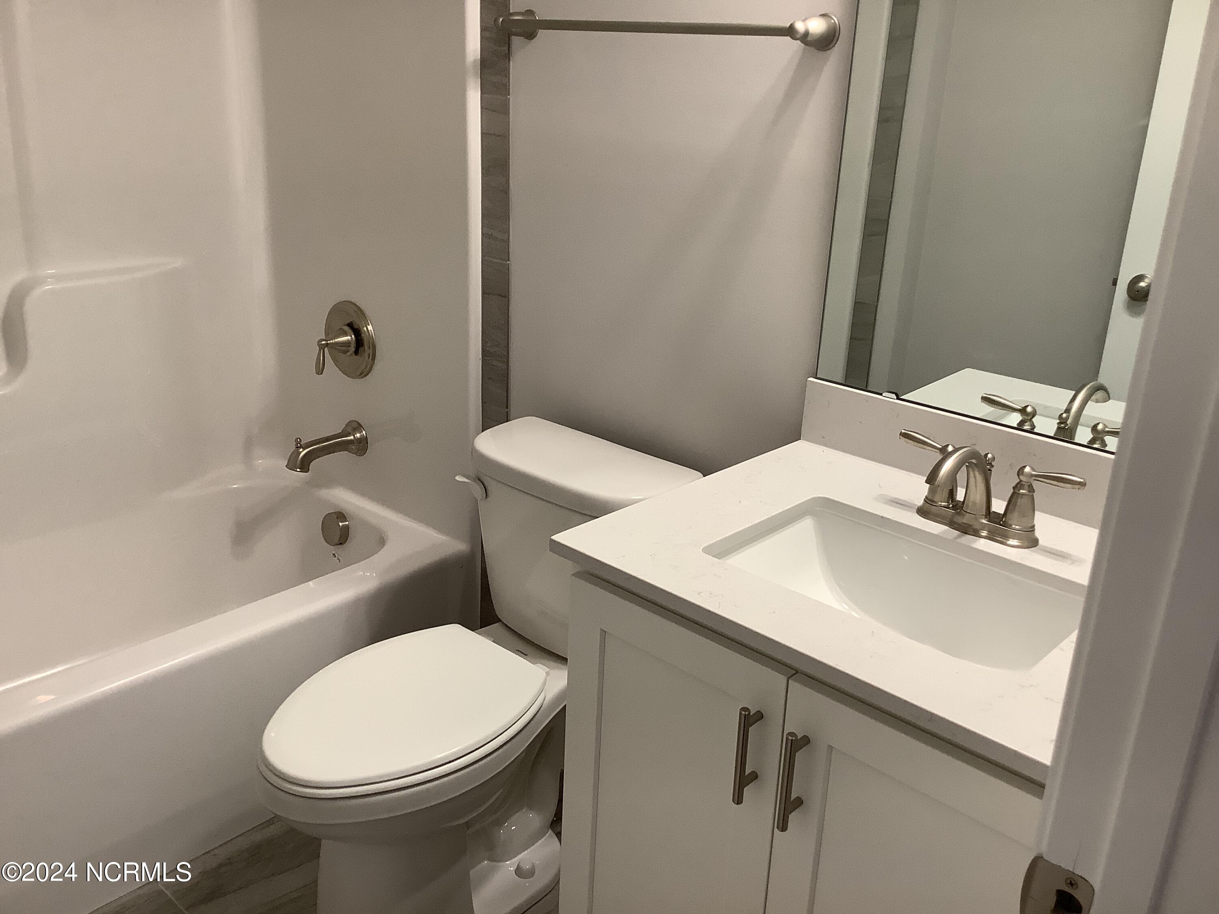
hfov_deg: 58.4
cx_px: 610
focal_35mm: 31
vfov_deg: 45.4
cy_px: 457
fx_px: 1092
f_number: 2.4
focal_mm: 3.3
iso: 80
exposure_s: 1/50
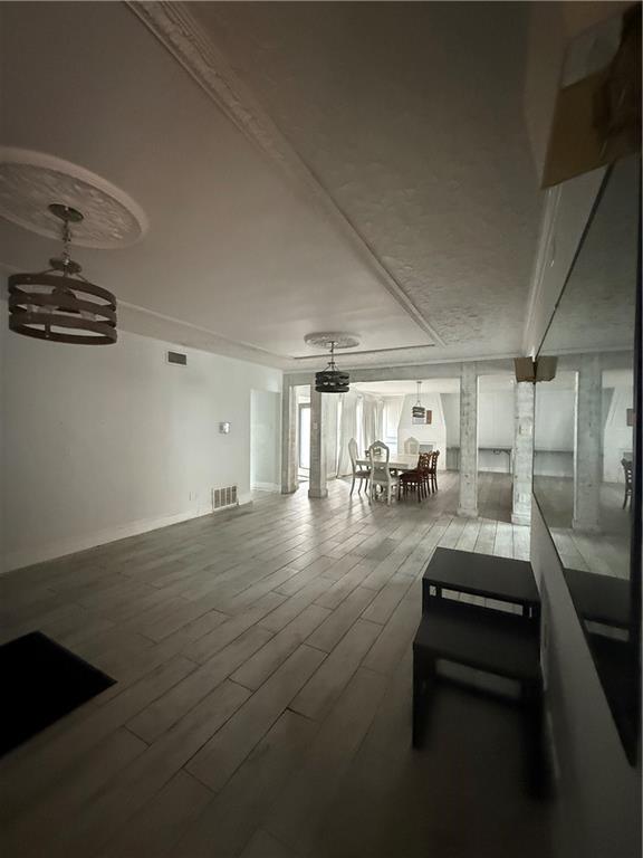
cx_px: 322
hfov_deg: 85.7
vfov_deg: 102.1
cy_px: 429
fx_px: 347
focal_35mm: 14
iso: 1250
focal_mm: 2.22
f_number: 2.2
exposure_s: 1/60
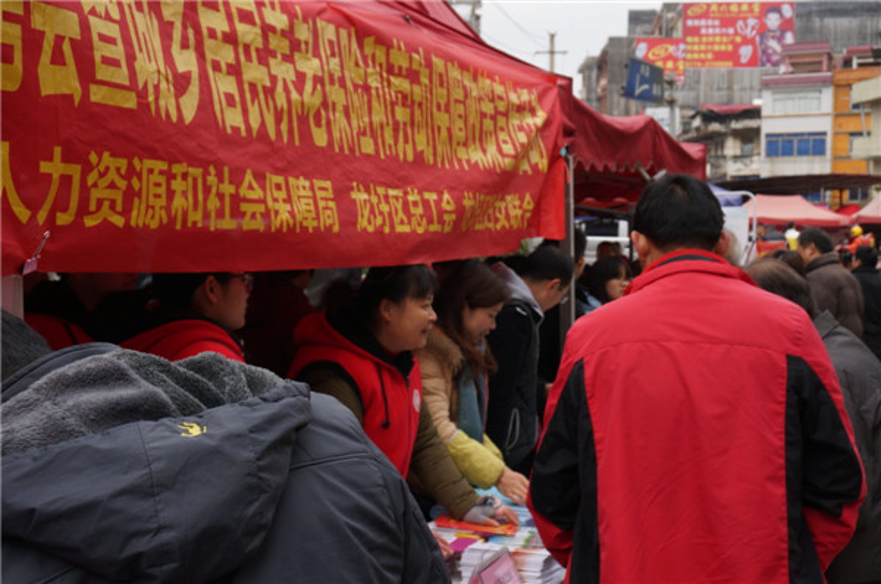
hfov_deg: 42.4
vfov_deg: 28.8
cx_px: 440
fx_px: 1136
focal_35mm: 46
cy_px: 292
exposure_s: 1/100
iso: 100
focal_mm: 31
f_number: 7.1
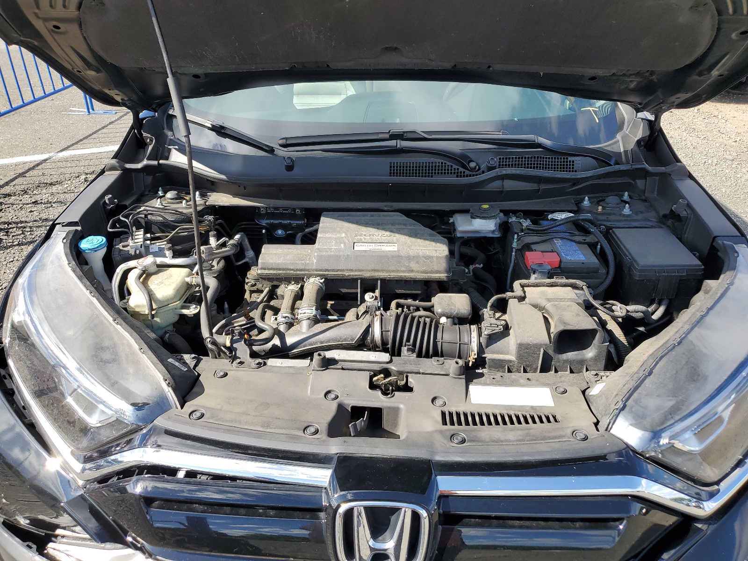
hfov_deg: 67.3
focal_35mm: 26
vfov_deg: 53.1
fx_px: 562
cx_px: 374
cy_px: 280
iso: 50
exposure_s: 1/1111
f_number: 1.5
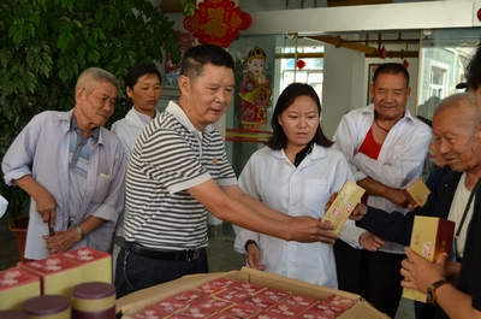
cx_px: 240
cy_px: 160
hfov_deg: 46.5
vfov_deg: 31.8
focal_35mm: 42
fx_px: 560
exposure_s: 1/125
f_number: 5.6
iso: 220
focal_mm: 28
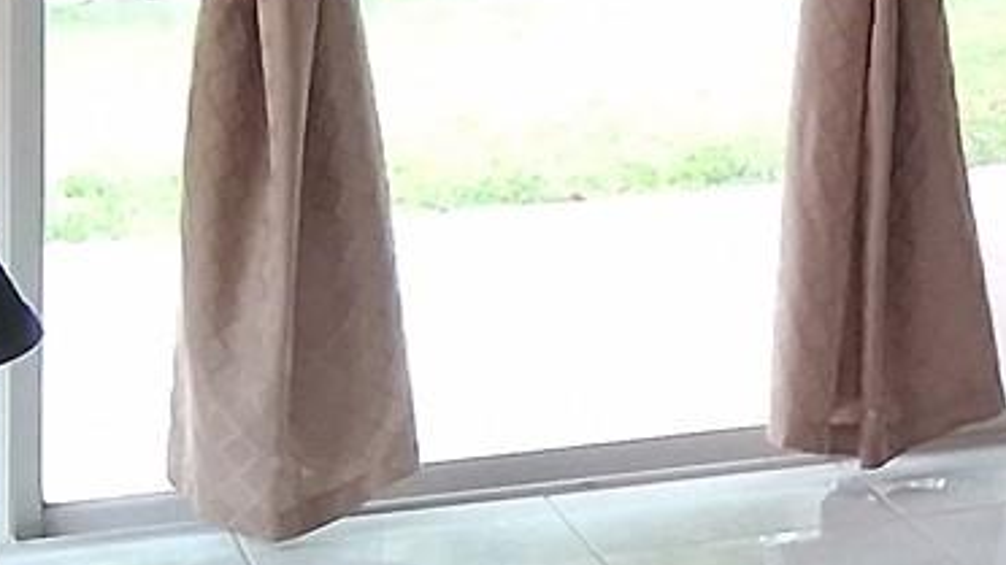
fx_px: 4160
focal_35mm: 156
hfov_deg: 12.7
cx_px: 1733
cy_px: -516
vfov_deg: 7.5
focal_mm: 3.98
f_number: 1.8
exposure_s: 1/50
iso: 25
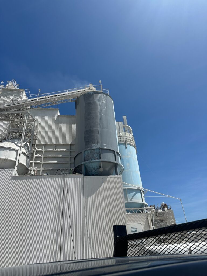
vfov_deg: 71.6
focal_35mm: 24
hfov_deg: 56.8
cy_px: 138
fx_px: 191
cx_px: 104
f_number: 1.78
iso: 80
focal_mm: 6.86
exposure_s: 1/7042
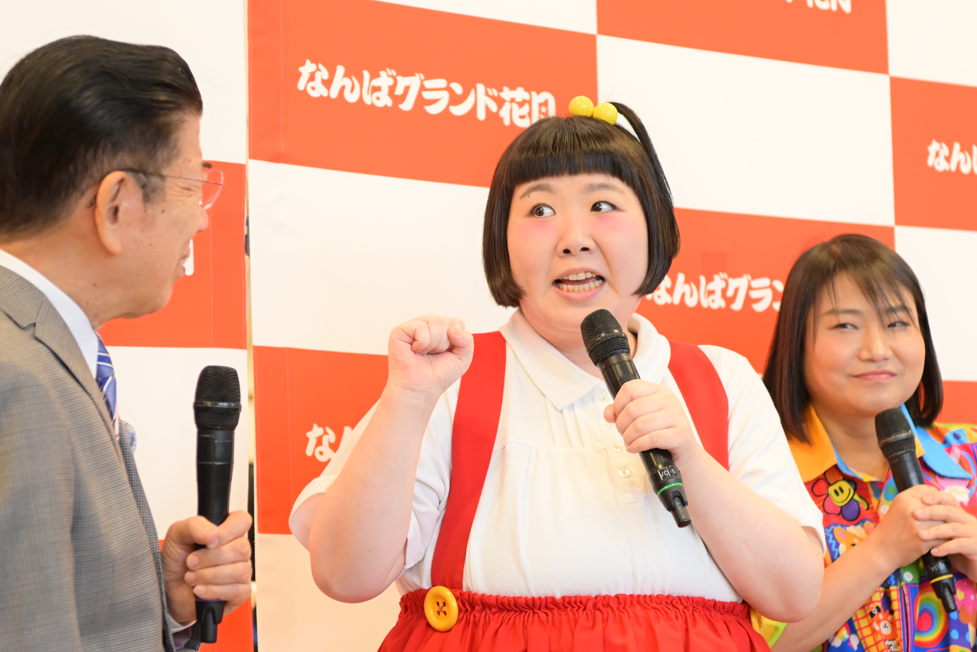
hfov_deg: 21.9
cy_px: 326
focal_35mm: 93
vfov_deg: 14.7
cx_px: 488
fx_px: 2524
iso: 1600
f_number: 4
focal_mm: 62
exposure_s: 1/160
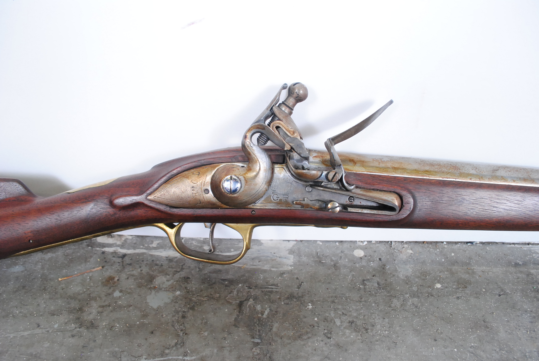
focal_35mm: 27
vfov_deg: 48.0
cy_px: 180
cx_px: 270
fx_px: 405
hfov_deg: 67.3
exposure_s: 1/60
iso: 800
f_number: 5.6
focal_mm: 18
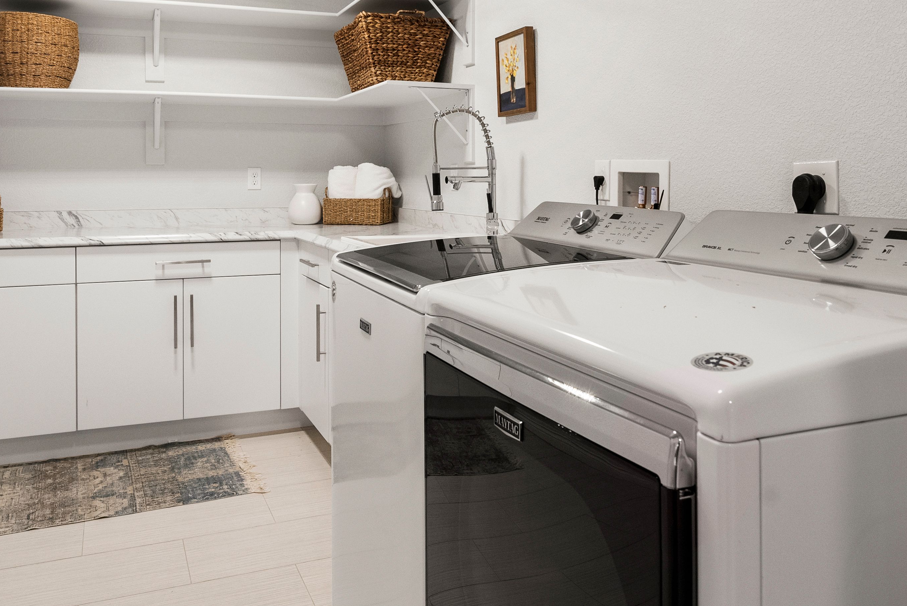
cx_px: 414
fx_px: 781
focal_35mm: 31
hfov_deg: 60.2
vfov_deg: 41.5
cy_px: 177
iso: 640
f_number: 8
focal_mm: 20
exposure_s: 1/8
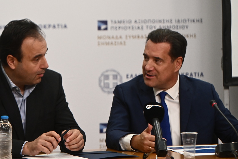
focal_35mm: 239
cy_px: 79
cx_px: 99
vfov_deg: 5.7
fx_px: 1580
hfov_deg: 8.6
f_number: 3.2
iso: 1600
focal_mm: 130
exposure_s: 1/800
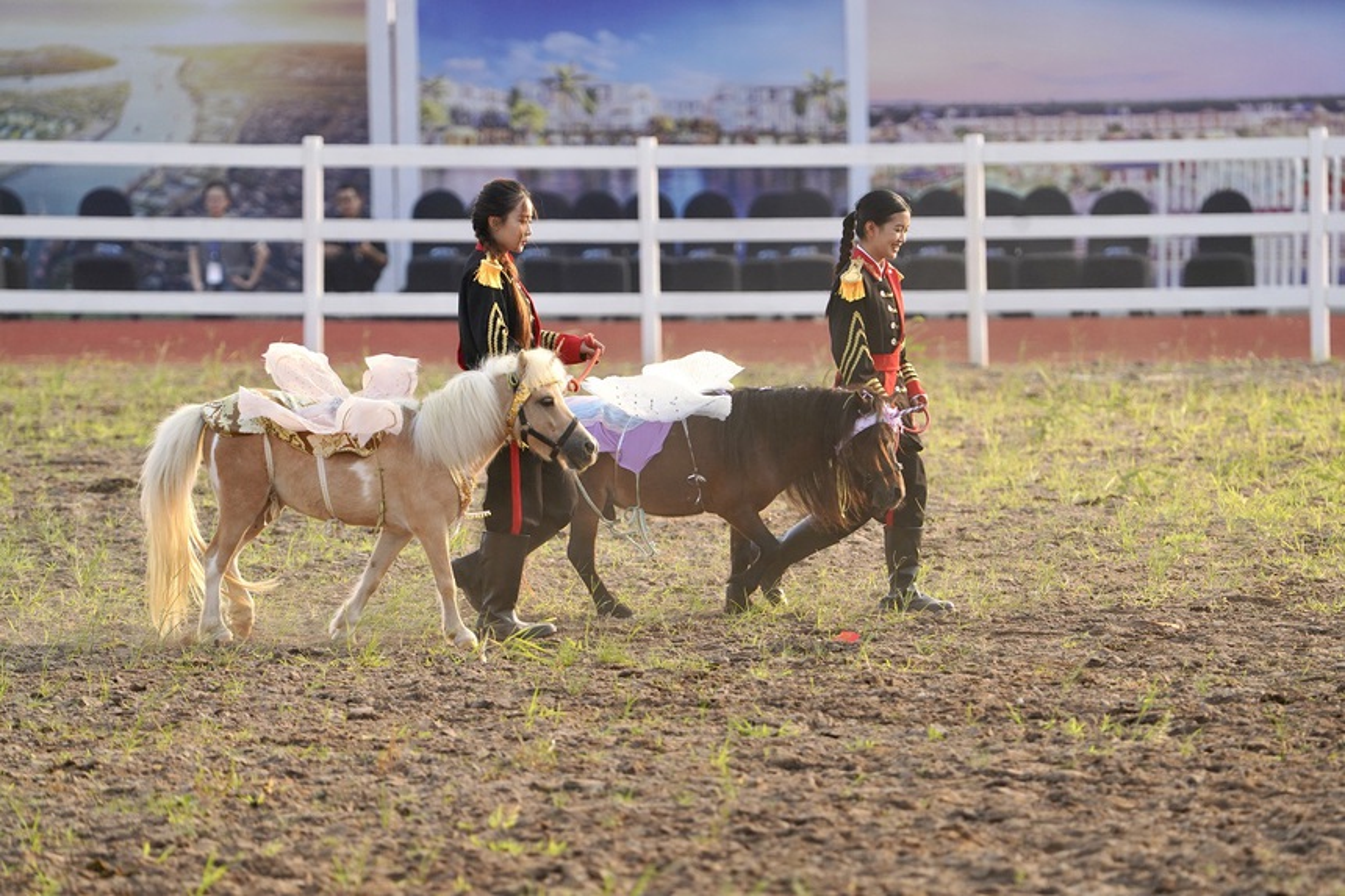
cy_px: 448
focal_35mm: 411
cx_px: 672
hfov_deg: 5.0
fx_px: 15351
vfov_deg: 3.3
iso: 500
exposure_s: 1/800
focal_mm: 411
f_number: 6.3
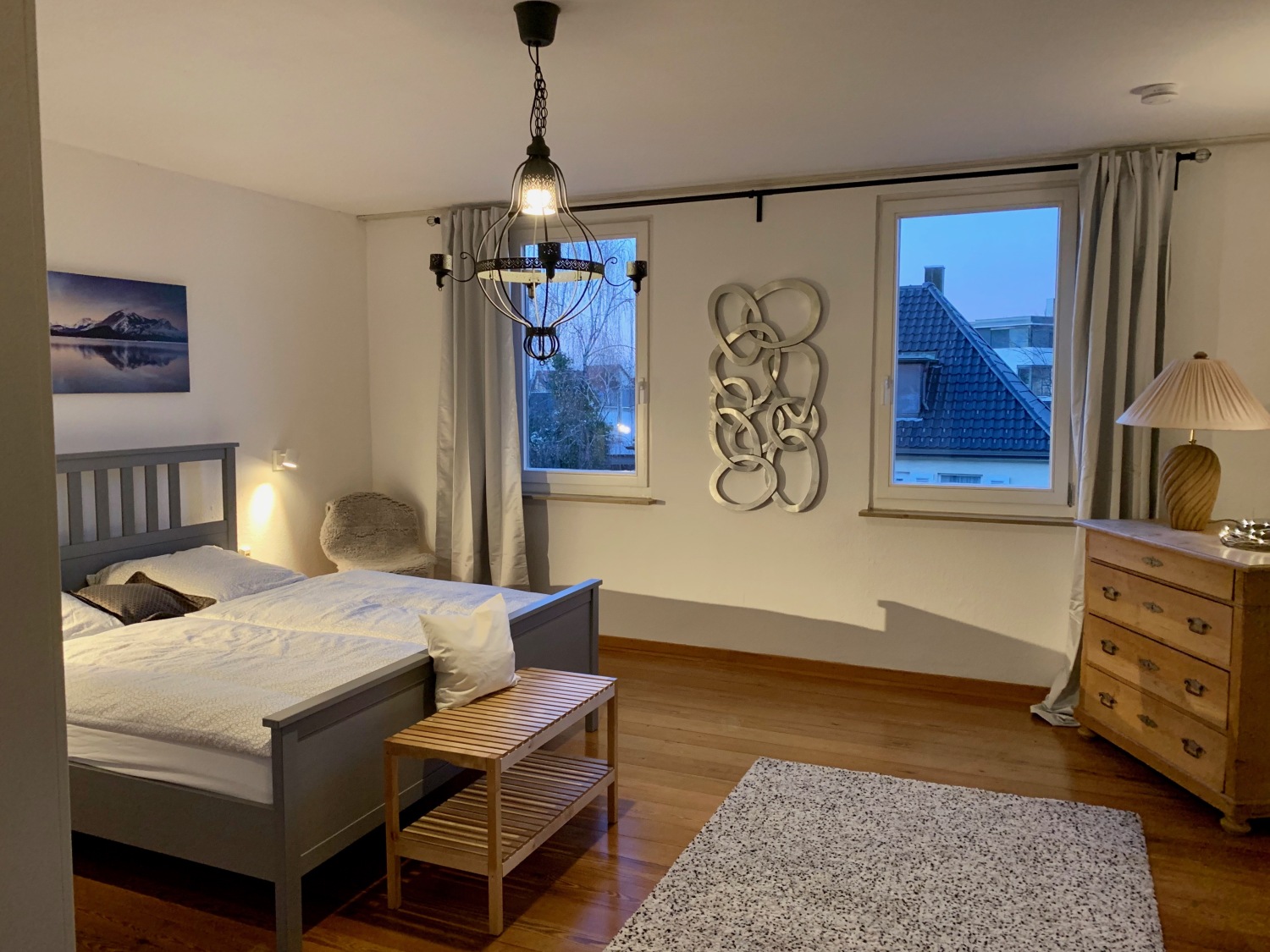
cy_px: 476
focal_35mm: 26
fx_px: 954
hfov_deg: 67.3
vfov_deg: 53.1
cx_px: 635
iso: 320
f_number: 1.8
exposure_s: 1/50
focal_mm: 4.25
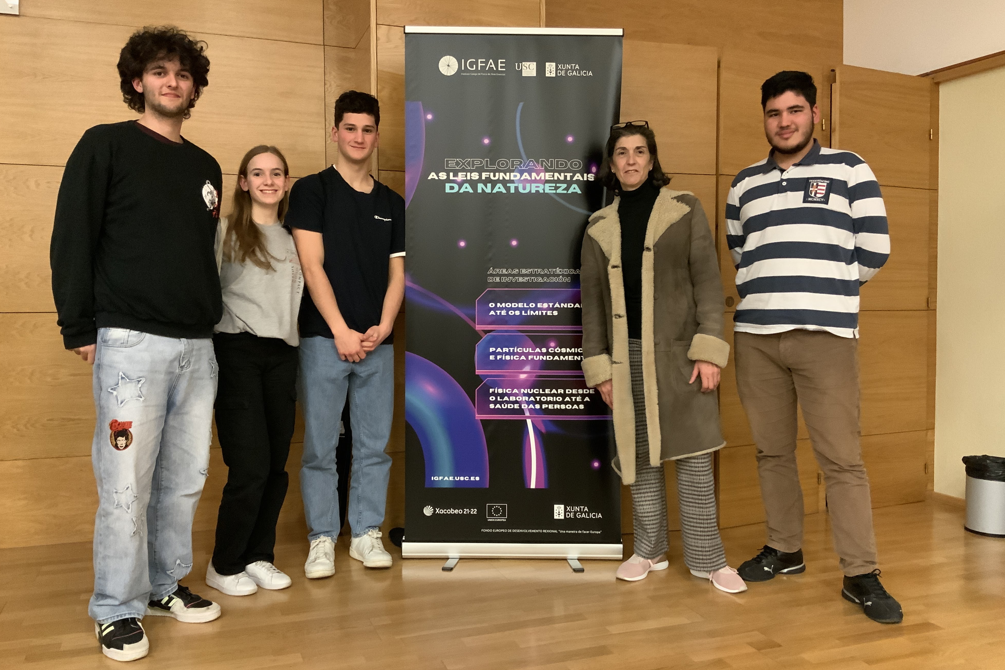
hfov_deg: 60.3
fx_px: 865
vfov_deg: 42.3
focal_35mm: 31
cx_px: 501
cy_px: 322
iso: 320
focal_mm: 3
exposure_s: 1/30
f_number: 1.8
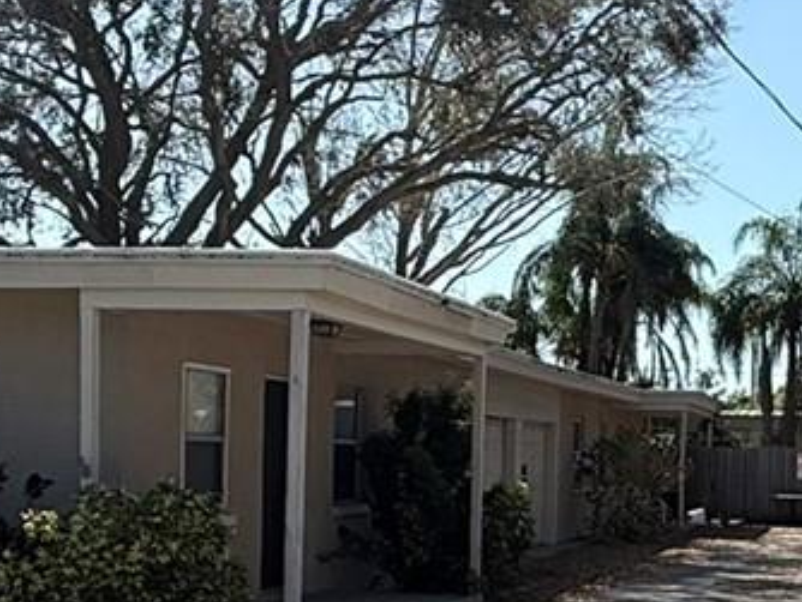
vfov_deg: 21.8
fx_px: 1553
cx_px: 884
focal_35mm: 67
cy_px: 451
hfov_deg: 26.6
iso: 50
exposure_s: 1/2237
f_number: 2.2
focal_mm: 2.22
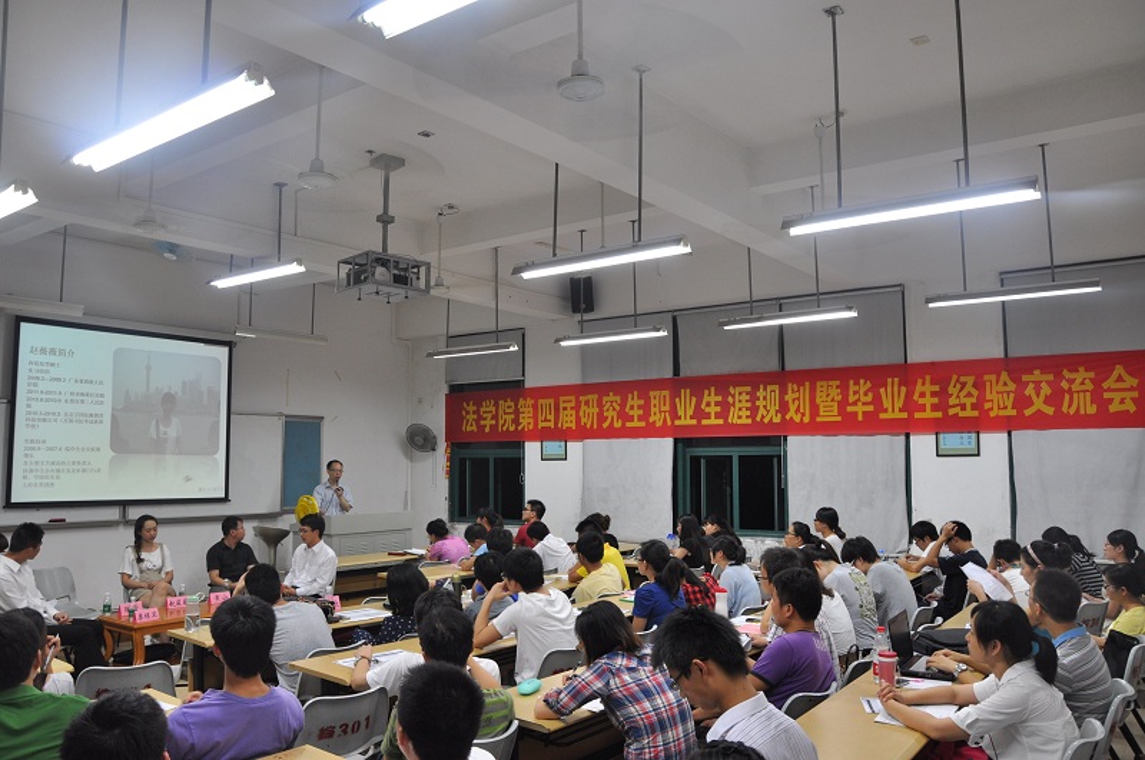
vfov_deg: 47.8
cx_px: 572
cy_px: 380
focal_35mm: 27
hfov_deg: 67.5
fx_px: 858
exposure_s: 1/30
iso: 400
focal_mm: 18
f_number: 5.6
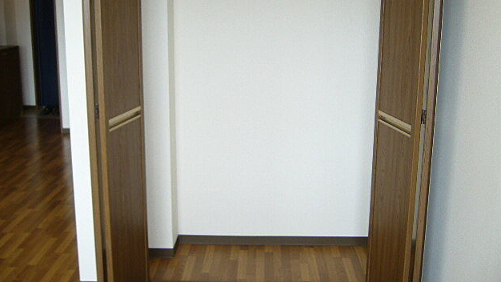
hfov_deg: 51.6
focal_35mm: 39
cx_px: 246
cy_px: 103
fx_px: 518
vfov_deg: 30.3
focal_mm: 5.8
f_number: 2.8
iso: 80
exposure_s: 1/50
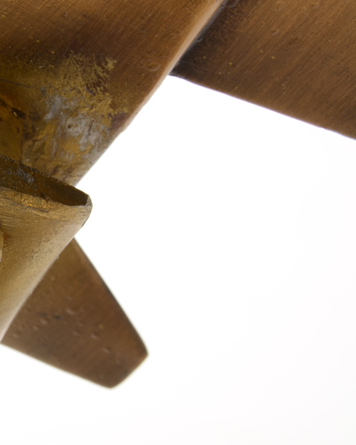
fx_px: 1789
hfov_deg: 11.2
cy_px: 226
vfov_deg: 14.2
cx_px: -32
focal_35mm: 136
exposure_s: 1/160
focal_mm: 55
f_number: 20
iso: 100
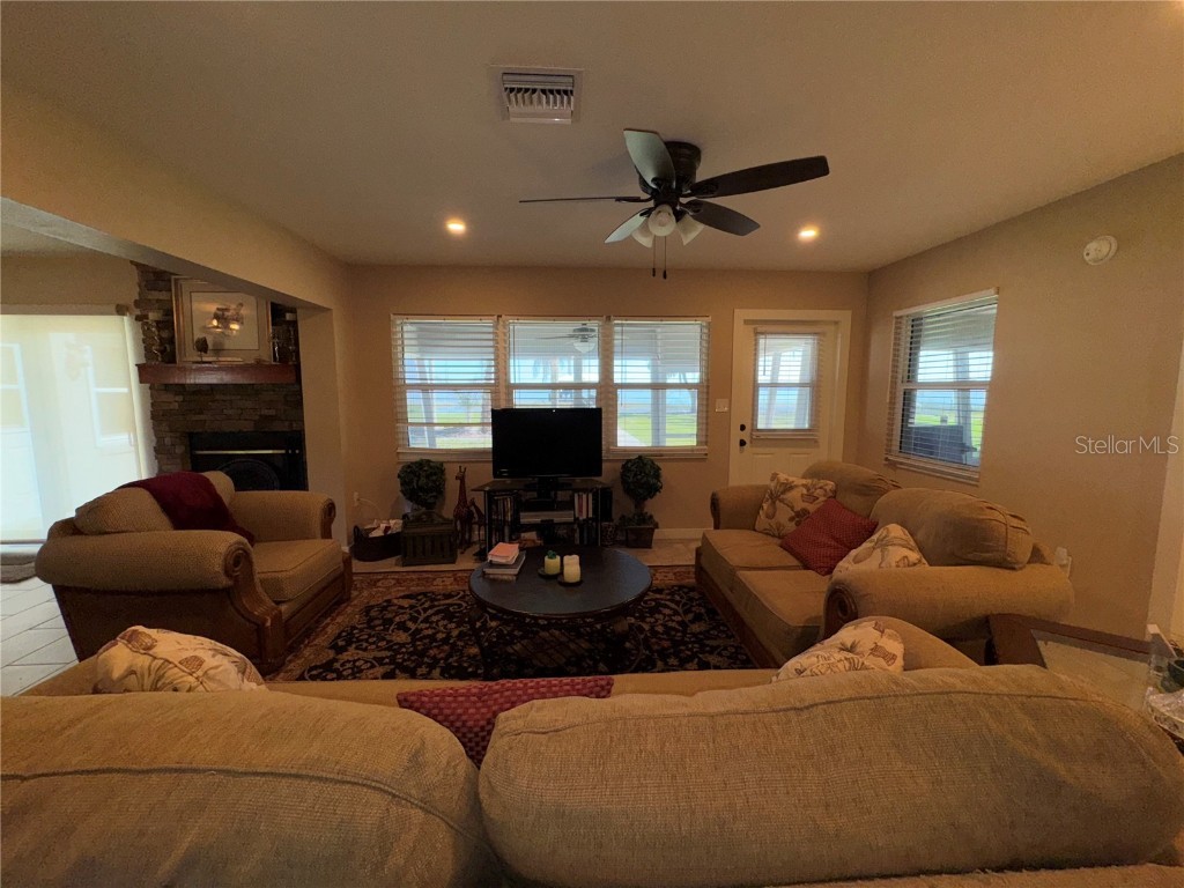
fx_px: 479
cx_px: 592
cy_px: 444
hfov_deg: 102.1
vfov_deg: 85.7
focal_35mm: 14
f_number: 2.2
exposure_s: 1/122
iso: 40
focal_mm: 2.22
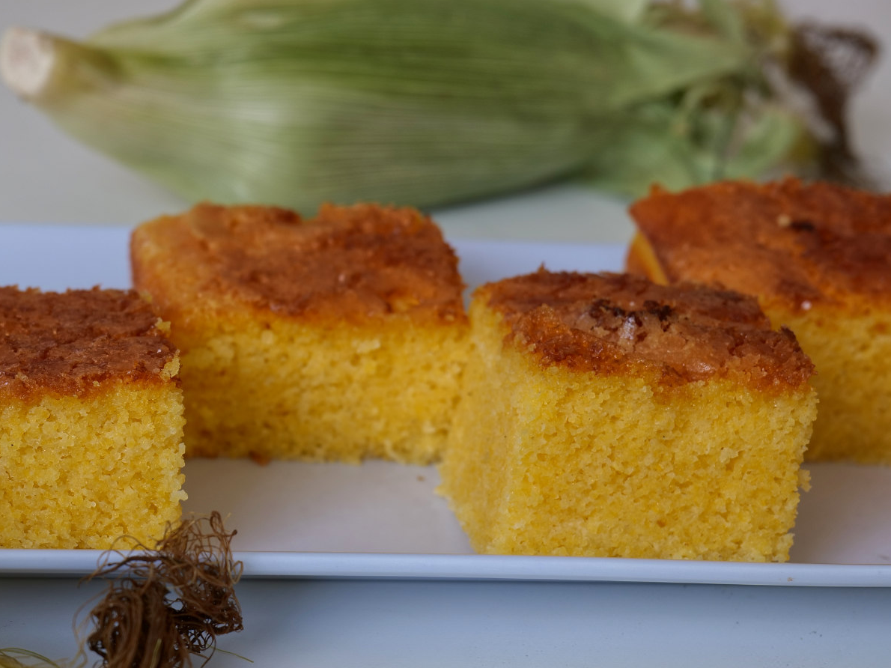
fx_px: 2316
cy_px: 410
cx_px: 182
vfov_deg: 16.4
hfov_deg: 21.5
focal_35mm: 90
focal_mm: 58
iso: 320
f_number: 8
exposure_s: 1/60
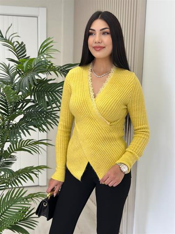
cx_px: 88
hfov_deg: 30.3
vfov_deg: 39.6
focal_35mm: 48
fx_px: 323
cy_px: 117
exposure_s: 1/220
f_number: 1.78
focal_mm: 6.86
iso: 80
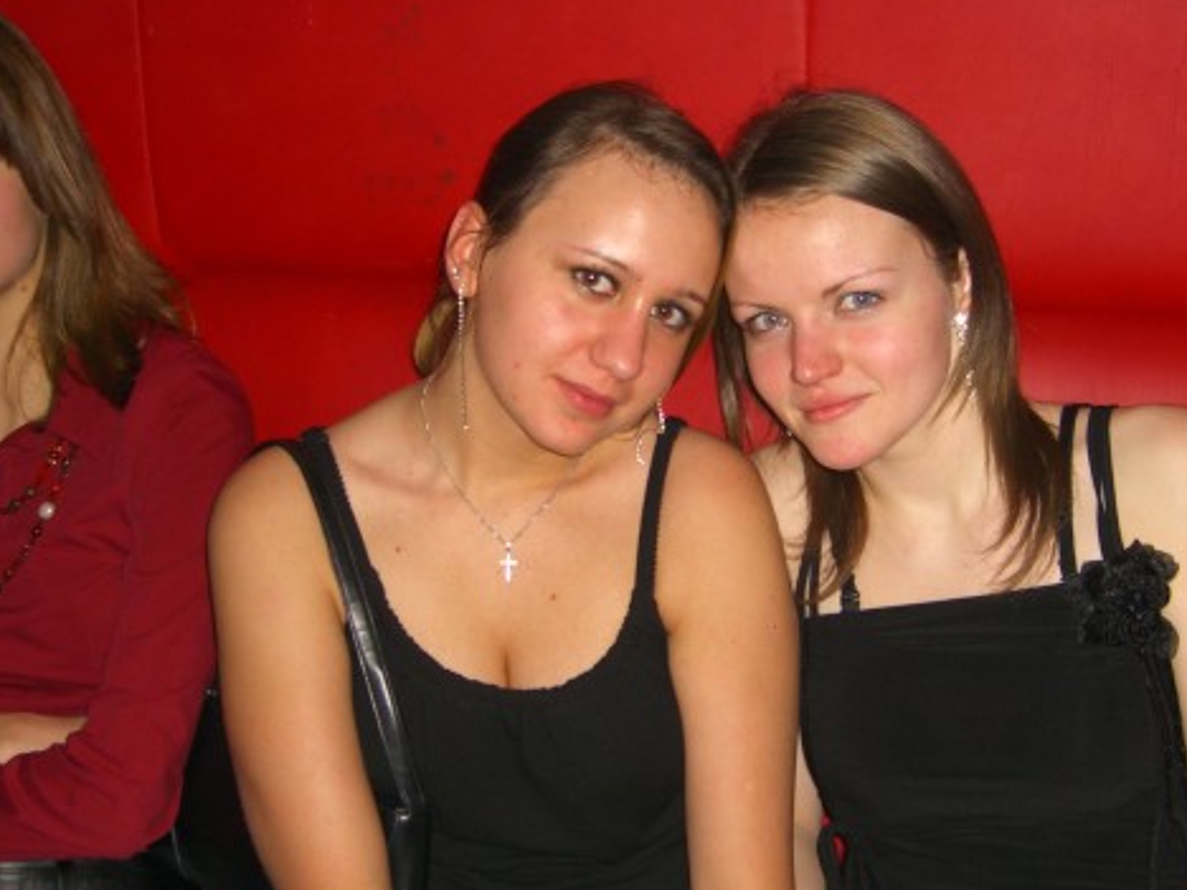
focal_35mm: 59
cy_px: 484
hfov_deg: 32.6
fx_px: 2023
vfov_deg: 24.8
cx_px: 708
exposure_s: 1/60
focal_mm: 9.5
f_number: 3.1
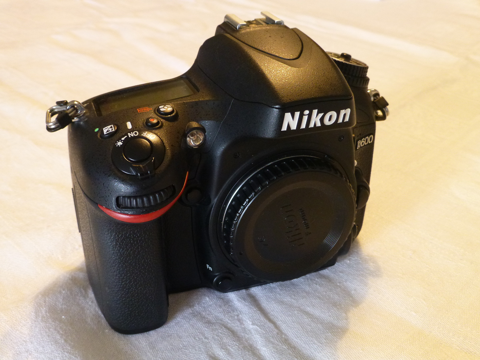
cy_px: 180
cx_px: 240
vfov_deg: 36.8
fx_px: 541
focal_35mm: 39
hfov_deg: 47.9
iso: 400
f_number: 3.9
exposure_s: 1/25
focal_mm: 6.9
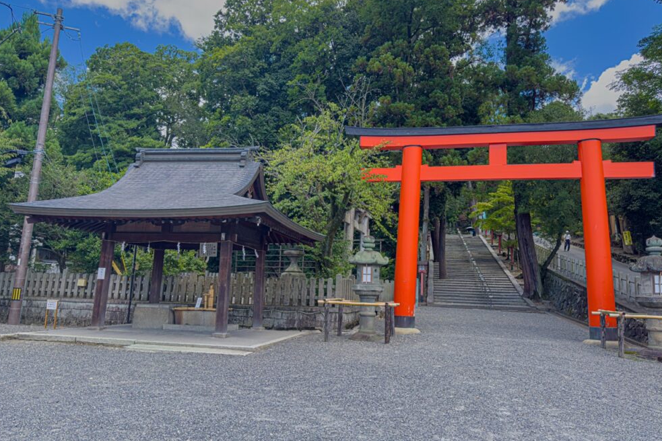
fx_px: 478
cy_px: 216
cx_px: 335
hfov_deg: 69.4
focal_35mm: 26
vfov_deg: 49.5
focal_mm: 6.86
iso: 100
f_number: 1.8
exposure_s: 1/1000
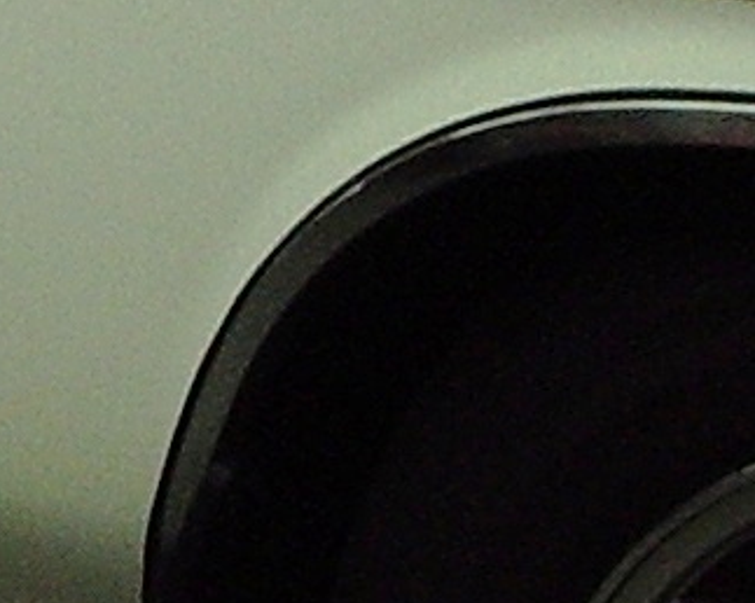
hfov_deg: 7.8
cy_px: 19
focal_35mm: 244
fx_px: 5449
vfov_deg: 6.3
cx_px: -437
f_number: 2.6
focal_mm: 5.8
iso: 100
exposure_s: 1/13
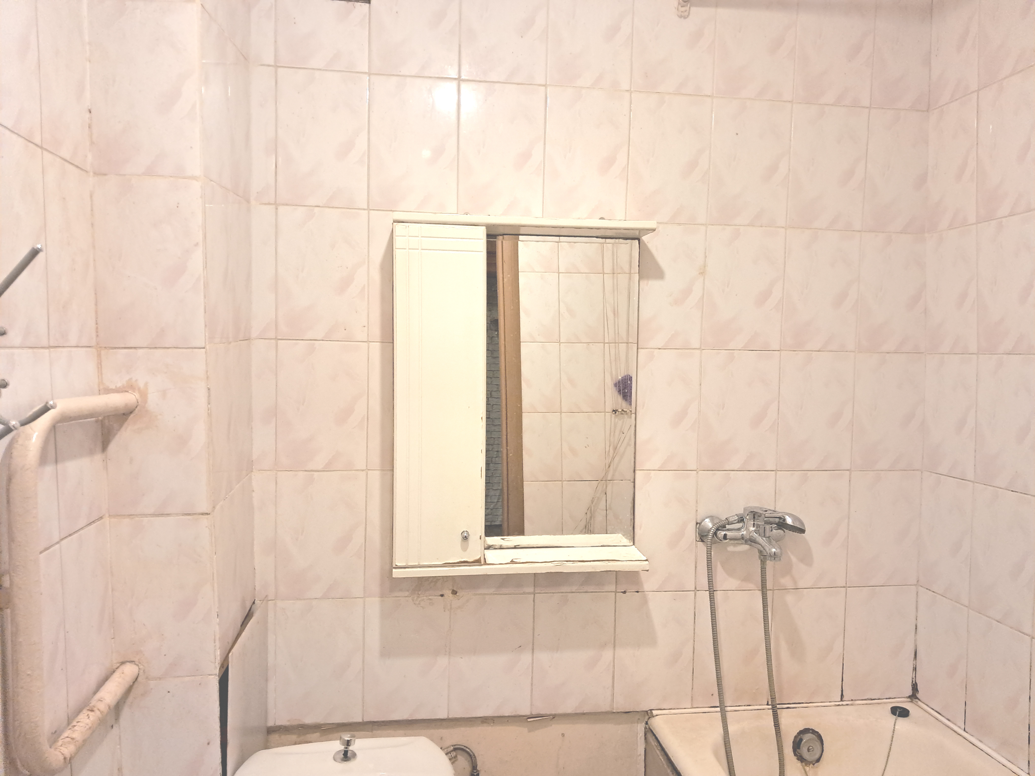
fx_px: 807
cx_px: 518
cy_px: 388
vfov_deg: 51.4
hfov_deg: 65.3
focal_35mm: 27
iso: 320
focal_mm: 4
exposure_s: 1/50
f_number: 1.8
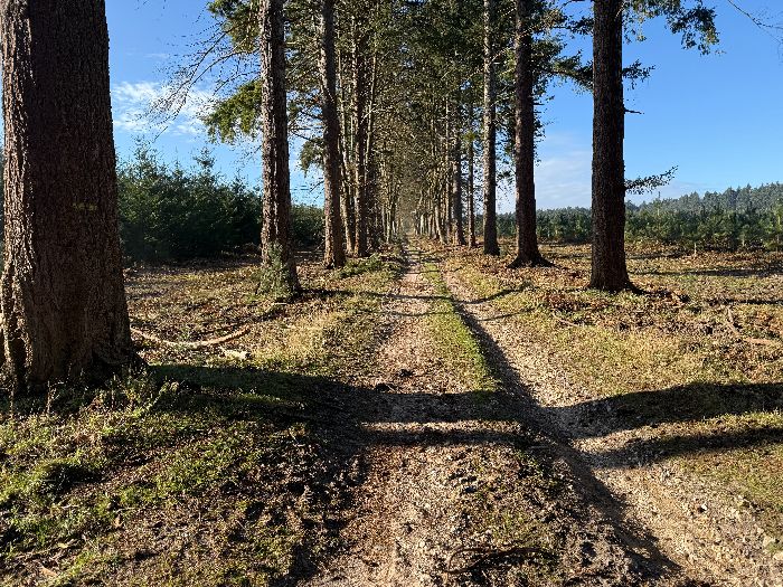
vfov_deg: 56.8
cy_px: 294
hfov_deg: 71.6
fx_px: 543
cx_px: 392
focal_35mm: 24
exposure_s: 1/1653
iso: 80
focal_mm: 6.76
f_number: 1.78
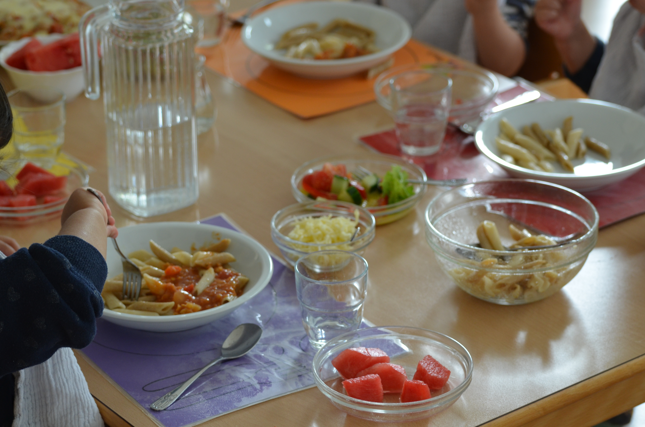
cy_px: 214
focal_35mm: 105
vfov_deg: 13.0
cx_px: 322
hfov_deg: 19.5
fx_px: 1877
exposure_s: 1/60
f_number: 4.5
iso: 500
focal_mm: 70
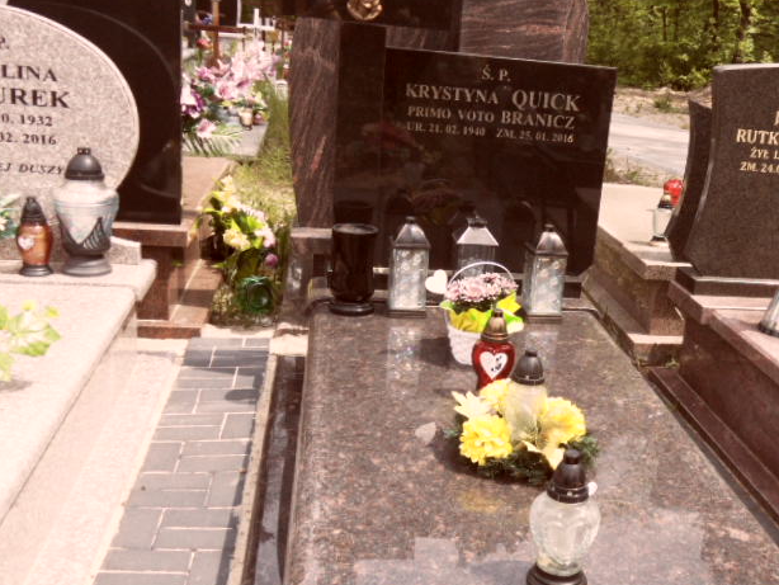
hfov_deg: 45.9
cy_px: 299
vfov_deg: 36.0
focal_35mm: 40
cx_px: 537
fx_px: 901
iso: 80
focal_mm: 3.9
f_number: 3.2
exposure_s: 1/750
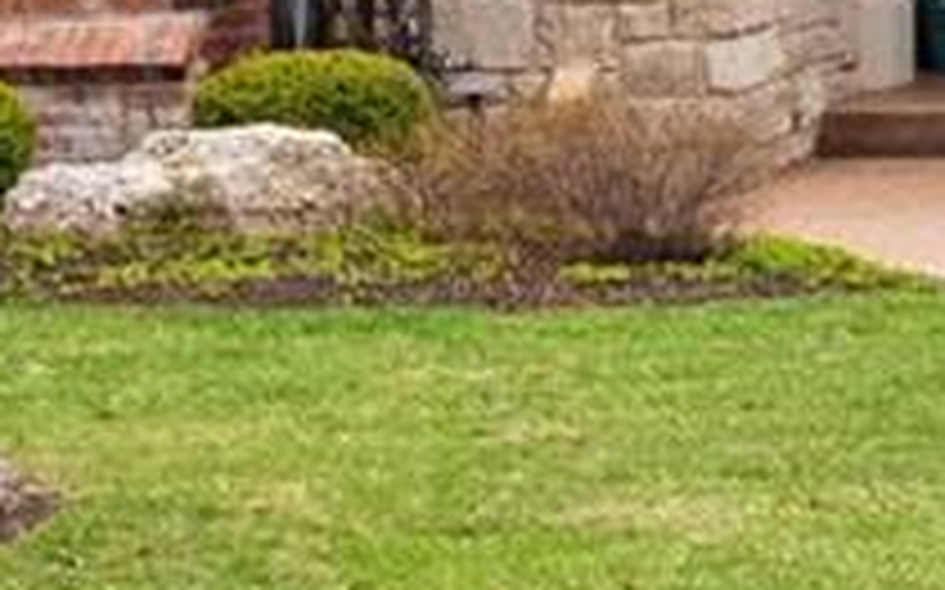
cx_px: 2430
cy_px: -1121
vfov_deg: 5.3
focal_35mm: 233
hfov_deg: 8.1
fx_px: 5998
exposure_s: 1/100
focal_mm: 15
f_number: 8
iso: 400
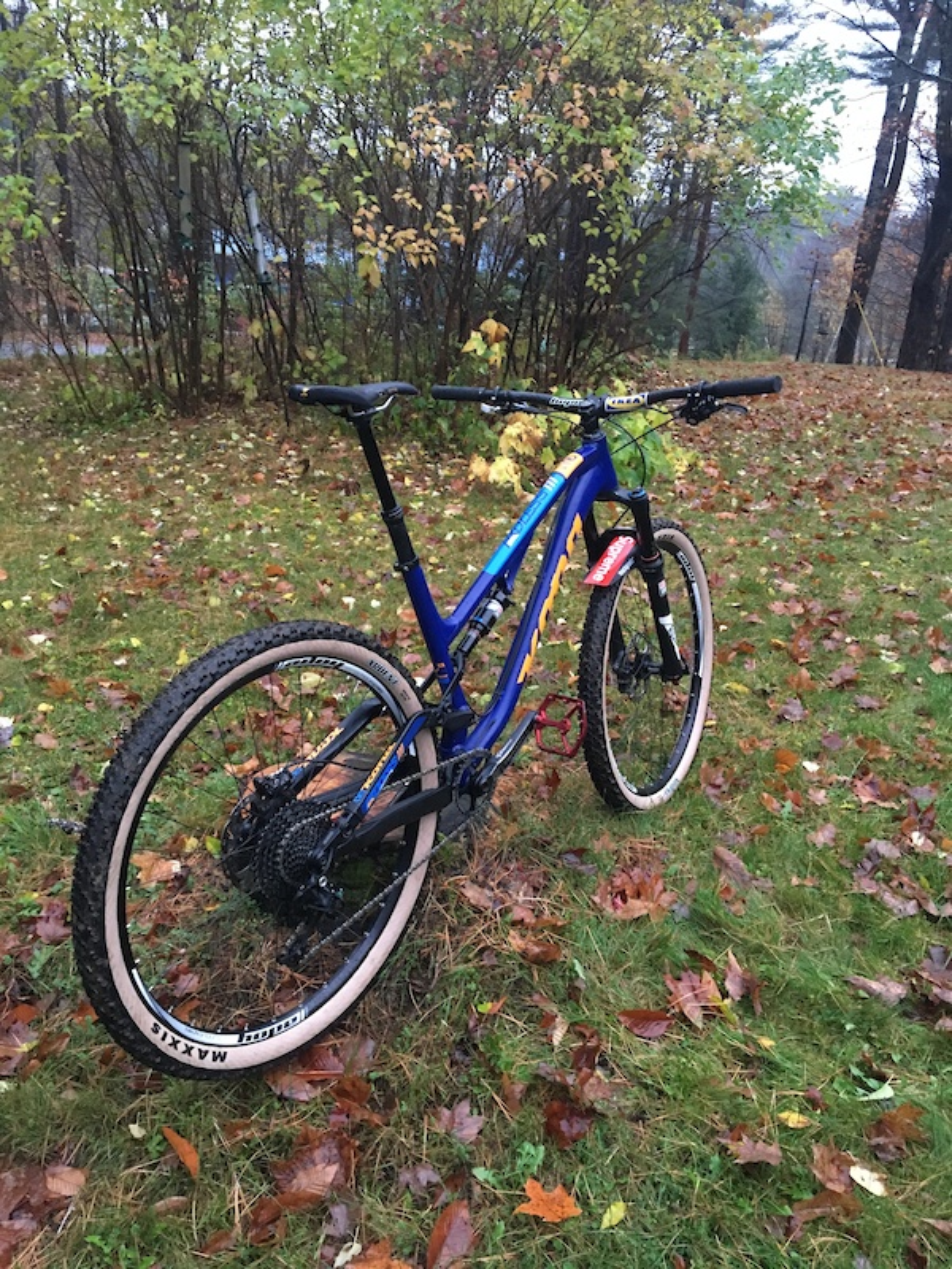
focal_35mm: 29
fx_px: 1063
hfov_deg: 48.2
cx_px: 476
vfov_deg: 61.7
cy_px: 634
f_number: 2.2
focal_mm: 4.15
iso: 160
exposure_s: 1/30
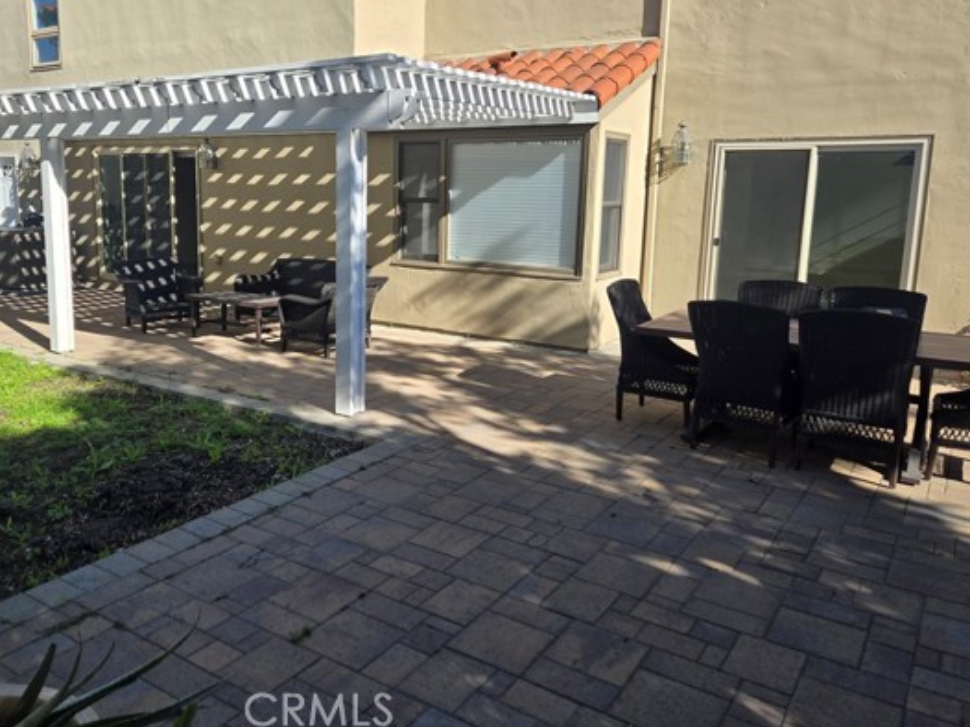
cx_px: 402
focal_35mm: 28
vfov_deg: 49.4
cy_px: 293
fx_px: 784
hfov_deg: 63.1
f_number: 1.8
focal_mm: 5.4
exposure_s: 1/1402
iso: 25
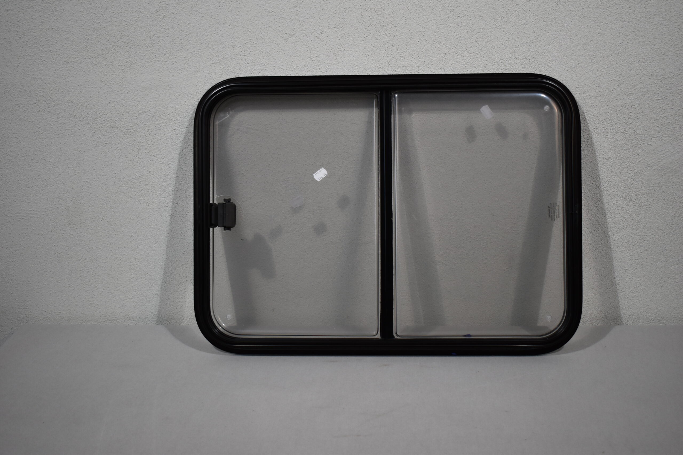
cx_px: 342
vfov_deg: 31.9
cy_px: 228
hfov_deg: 46.4
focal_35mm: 42
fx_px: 797
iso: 560
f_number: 4.2
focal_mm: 28
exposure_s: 1/250
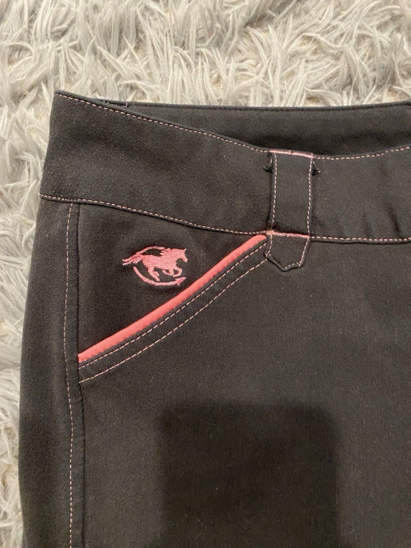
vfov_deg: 67.3
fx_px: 412
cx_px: 206
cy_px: 274
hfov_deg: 53.1
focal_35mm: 26
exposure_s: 1/30
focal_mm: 4.25
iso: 640
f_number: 1.8
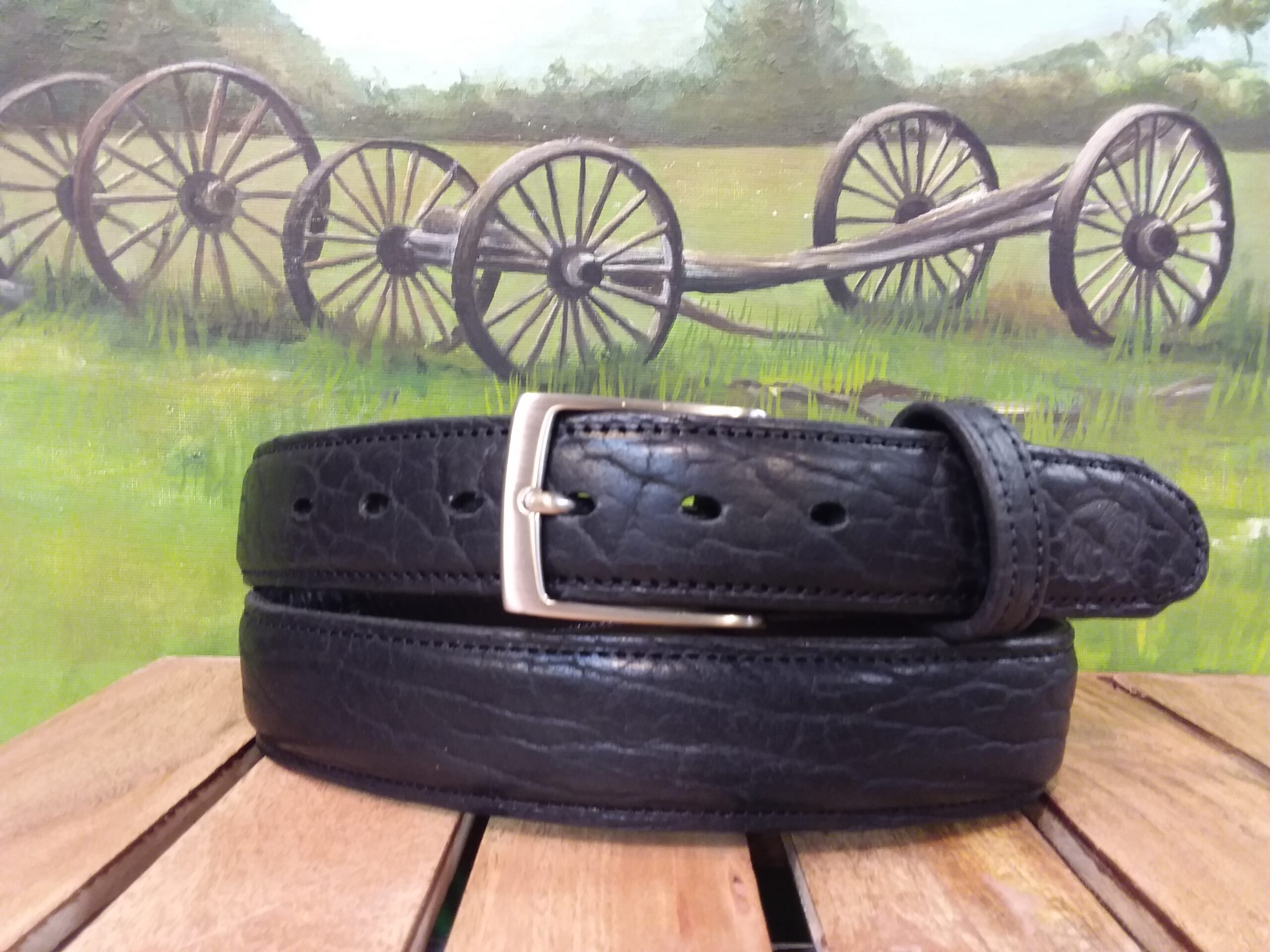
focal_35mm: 27
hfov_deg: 65.3
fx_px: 991
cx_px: 635
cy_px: 476
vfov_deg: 51.4
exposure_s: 1/24
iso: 80
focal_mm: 2.91
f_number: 1.9
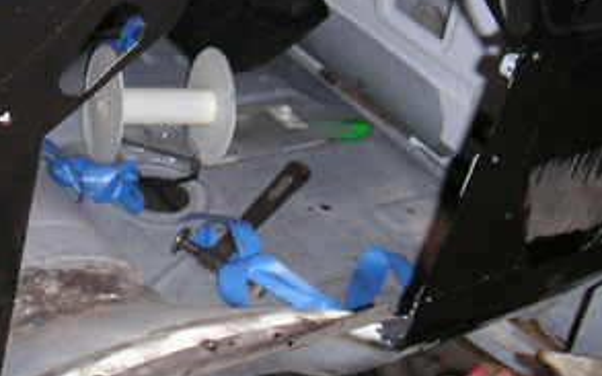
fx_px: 1017
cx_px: 179
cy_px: 41
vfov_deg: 20.5
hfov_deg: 32.6
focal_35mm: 62
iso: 160
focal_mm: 6
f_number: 2.8
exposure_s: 1/45
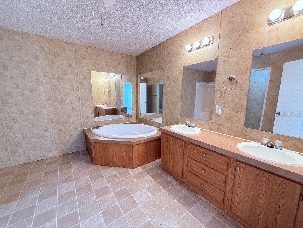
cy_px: 114
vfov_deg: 85.7
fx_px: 123
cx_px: 152
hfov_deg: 102.1
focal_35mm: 14
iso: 500
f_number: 2.2
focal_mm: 2.22
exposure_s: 1/120
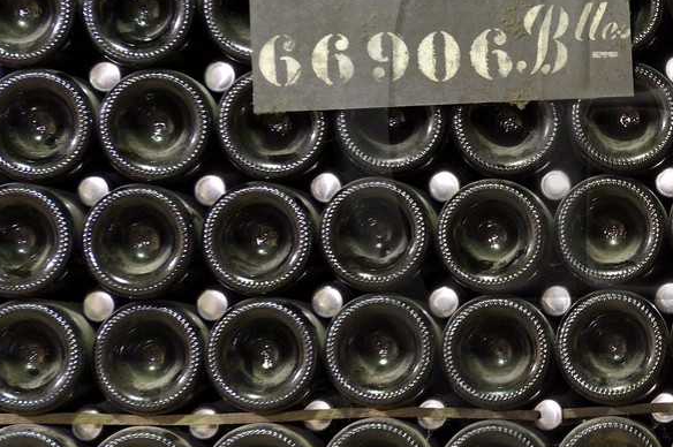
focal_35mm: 170
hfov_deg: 11.8
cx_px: 811
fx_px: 3174
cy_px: 111
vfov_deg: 8.0
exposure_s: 10
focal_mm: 62
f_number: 5.6
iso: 400
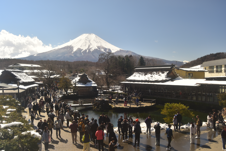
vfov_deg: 16.6
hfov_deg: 24.6
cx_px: 113
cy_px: 76
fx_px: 518
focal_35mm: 82
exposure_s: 1/200
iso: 100
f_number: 8
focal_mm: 55
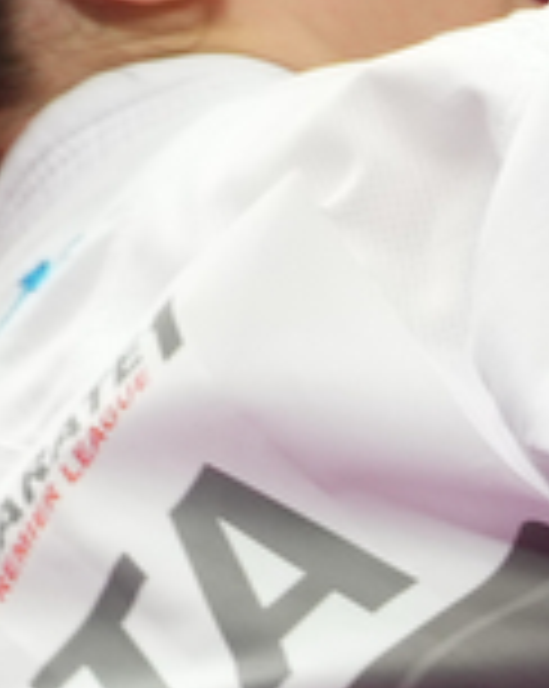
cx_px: 3033
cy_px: 679
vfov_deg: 1.0
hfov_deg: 0.8
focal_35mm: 1934
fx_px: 39359
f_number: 2.8
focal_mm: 197
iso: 500
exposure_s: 1/1000
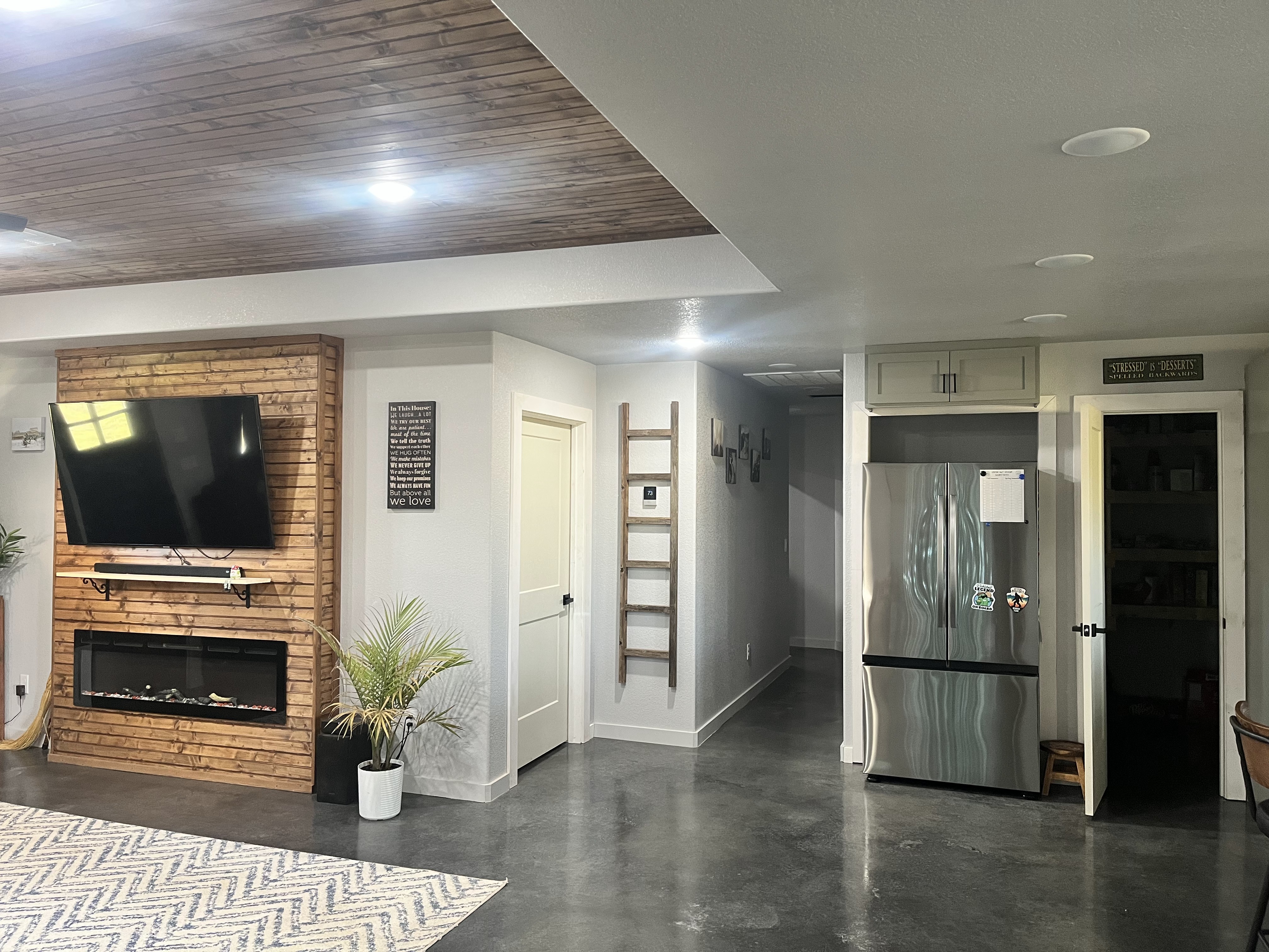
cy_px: 476
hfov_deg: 67.3
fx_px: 953
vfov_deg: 53.1
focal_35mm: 26
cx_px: 634
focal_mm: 5.1
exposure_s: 1/60
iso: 250
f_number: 1.6
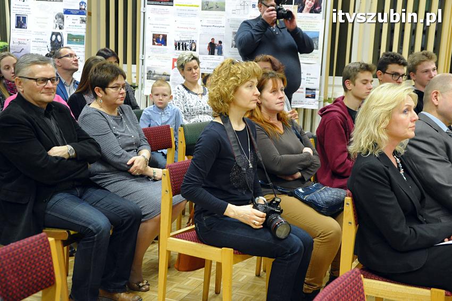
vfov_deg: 23.7
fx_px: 715
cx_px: 226
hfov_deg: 35.1
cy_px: 150
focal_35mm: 57
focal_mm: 38
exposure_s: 1/50
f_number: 4.5
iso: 2000
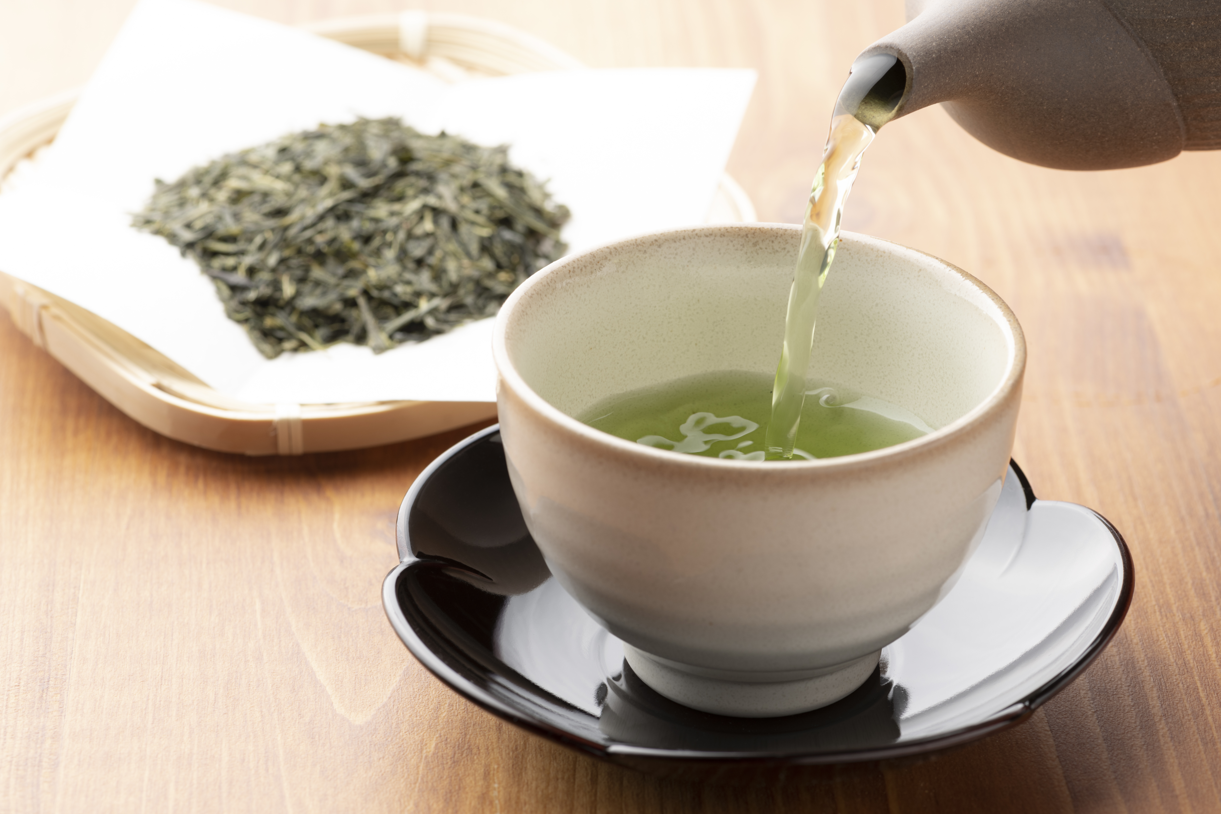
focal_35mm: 108
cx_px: 625
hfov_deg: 18.9
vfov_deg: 12.7
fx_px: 3663
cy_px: 400
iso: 100
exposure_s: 1/125
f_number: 11
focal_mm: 105
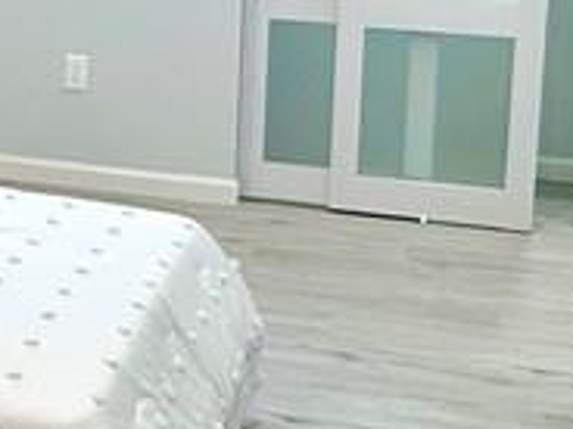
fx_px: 1291
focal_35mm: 78
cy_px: -50
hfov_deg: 23.5
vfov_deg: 18.2
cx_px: -53
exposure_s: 1/120
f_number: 2.2
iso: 160
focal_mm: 2.22
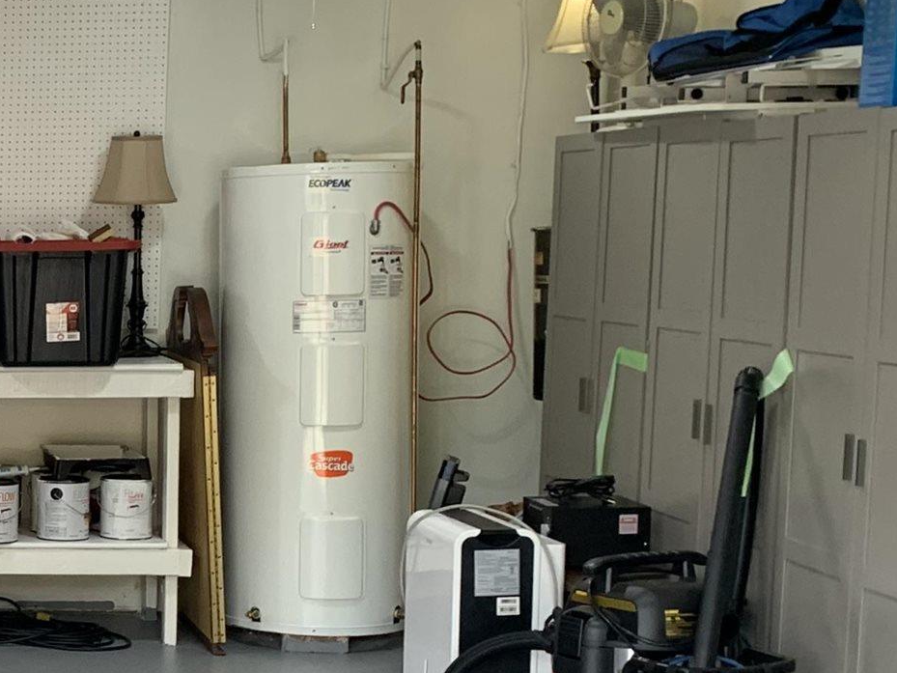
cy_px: 473
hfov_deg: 20.2
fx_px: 2229
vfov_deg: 17.1
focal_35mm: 86
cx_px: -376
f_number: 1.8
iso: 64
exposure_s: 1/121
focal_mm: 4.25
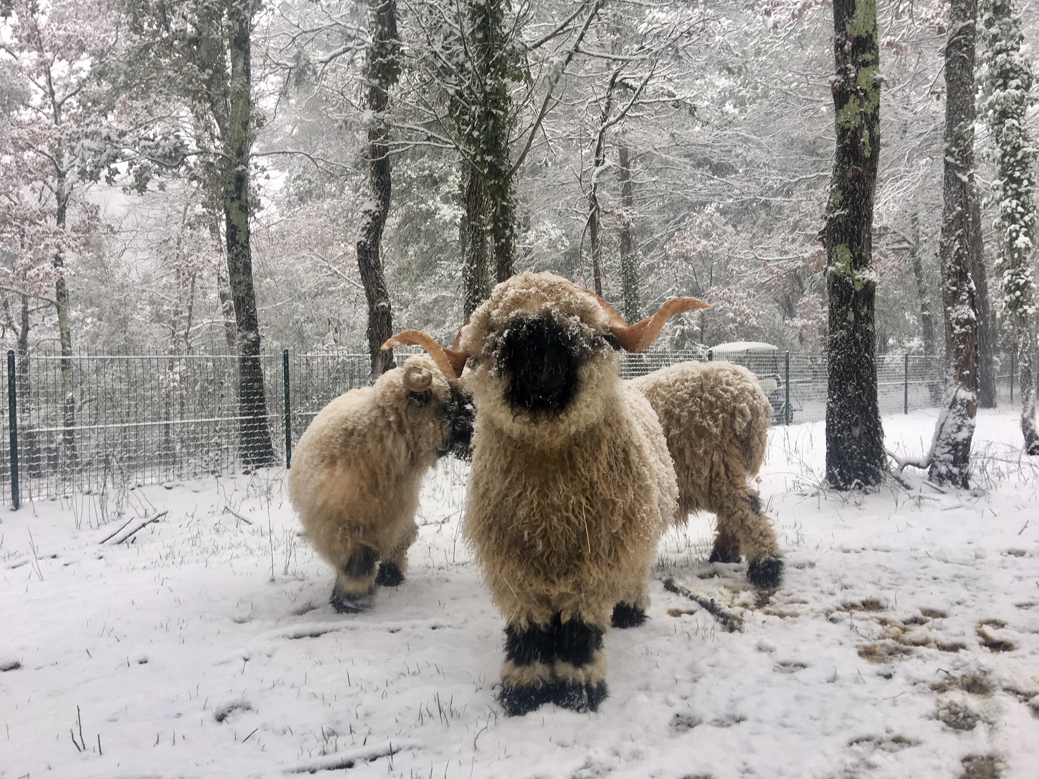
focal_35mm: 29
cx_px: 520
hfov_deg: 61.7
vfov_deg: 48.2
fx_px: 870
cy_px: 390
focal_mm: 4.15
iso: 25
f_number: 2.2
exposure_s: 1/100
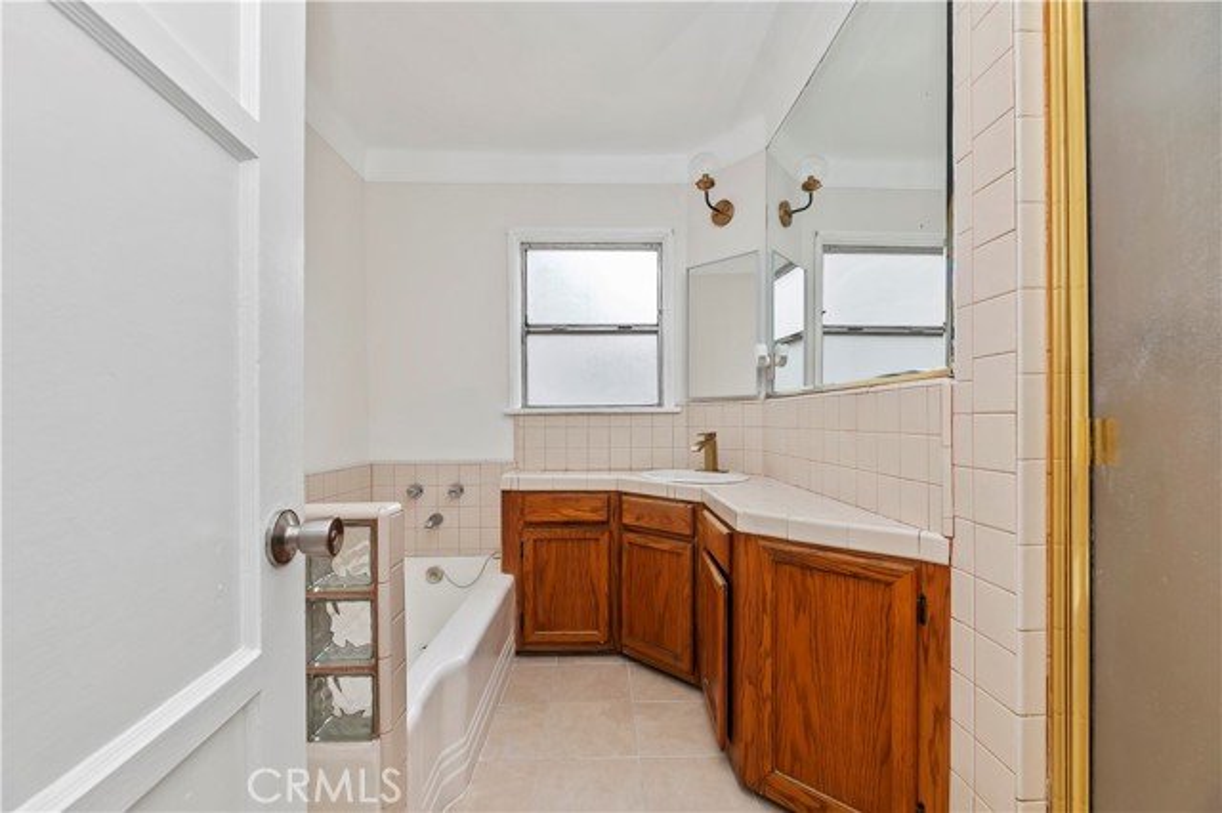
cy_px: 406
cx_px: 611
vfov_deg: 81.1
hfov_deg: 104.3
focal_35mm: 14
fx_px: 475
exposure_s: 1/30
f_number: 10
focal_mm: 14
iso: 500
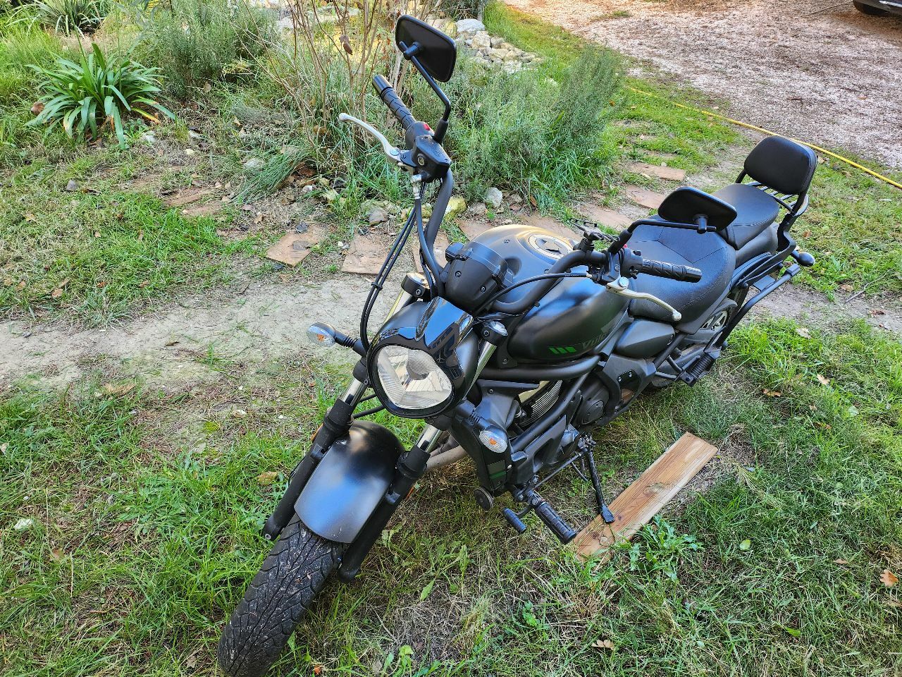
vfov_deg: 56.8
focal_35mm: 24
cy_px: 338
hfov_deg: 71.6
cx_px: 451
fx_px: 625
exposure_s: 1/100
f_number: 1.8
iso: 125
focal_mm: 5
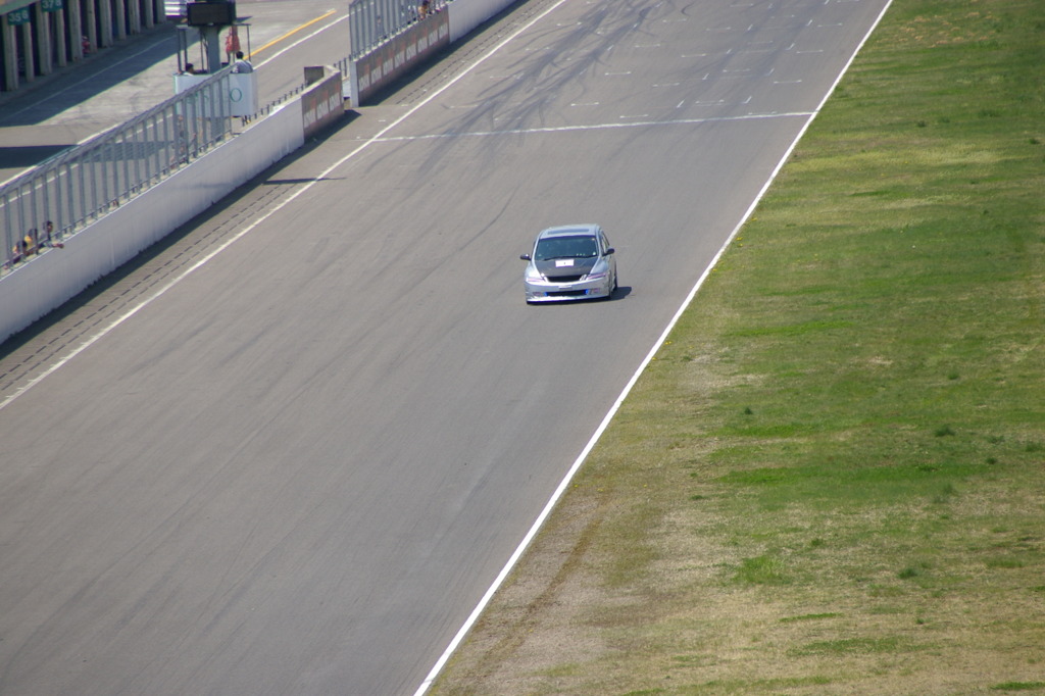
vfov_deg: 3.7
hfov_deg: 5.5
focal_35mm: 375
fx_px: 10881
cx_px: 522
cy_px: 348
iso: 200
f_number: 8
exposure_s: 1/500
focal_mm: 250
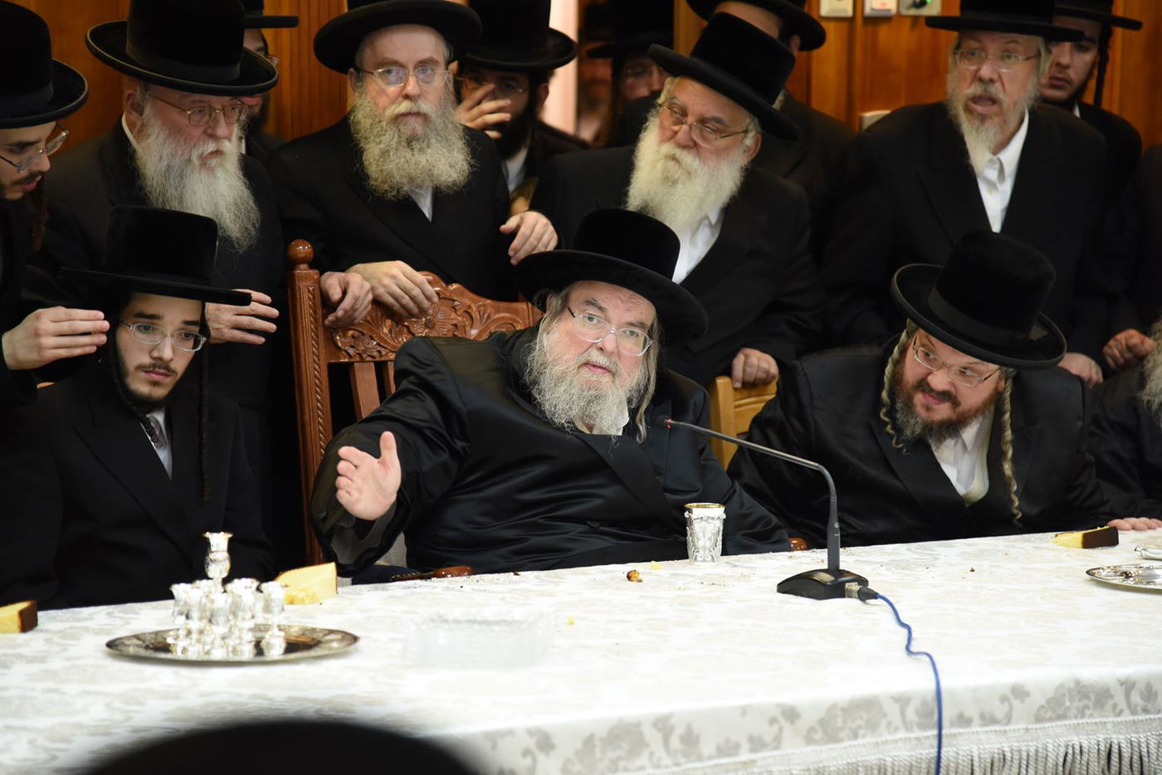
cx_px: 581
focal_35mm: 120
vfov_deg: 11.4
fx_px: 3874
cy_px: 388
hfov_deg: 17.1
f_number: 4
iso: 1600
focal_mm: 120
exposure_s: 1/100
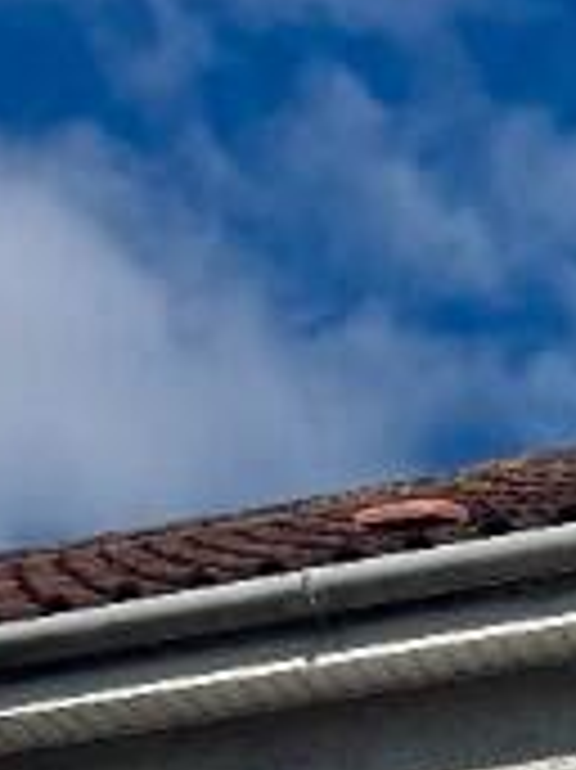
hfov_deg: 9.5
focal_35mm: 156
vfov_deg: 11.4
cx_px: 526
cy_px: 1540
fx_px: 3465
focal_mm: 5.96
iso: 50
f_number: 1.6
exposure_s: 1/10989
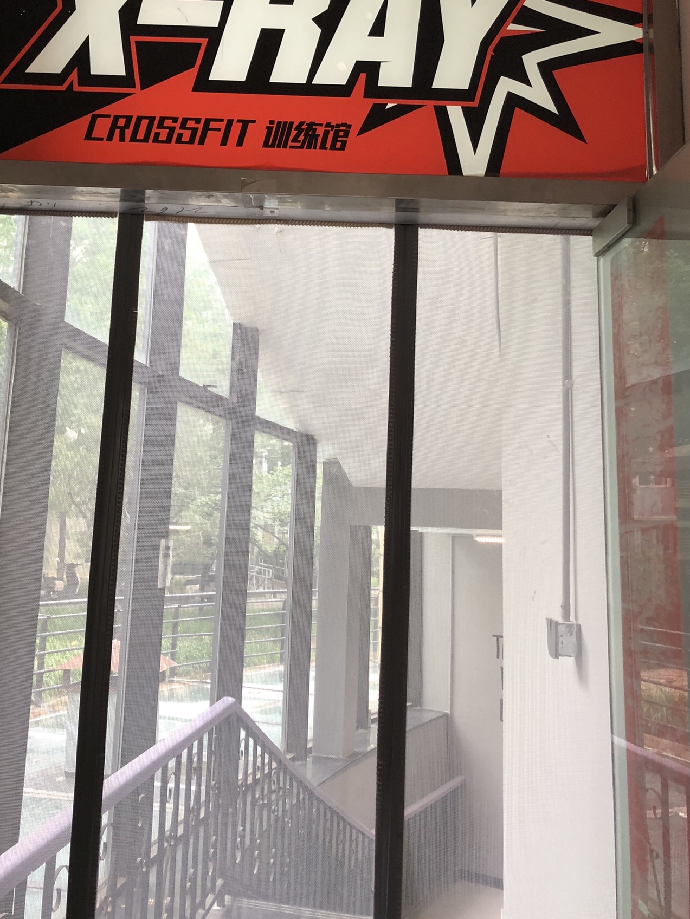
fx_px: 877
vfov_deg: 55.2
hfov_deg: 42.8
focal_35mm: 33
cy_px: 397
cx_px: 287
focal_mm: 3.99
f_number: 1.8
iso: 32
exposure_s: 1/33
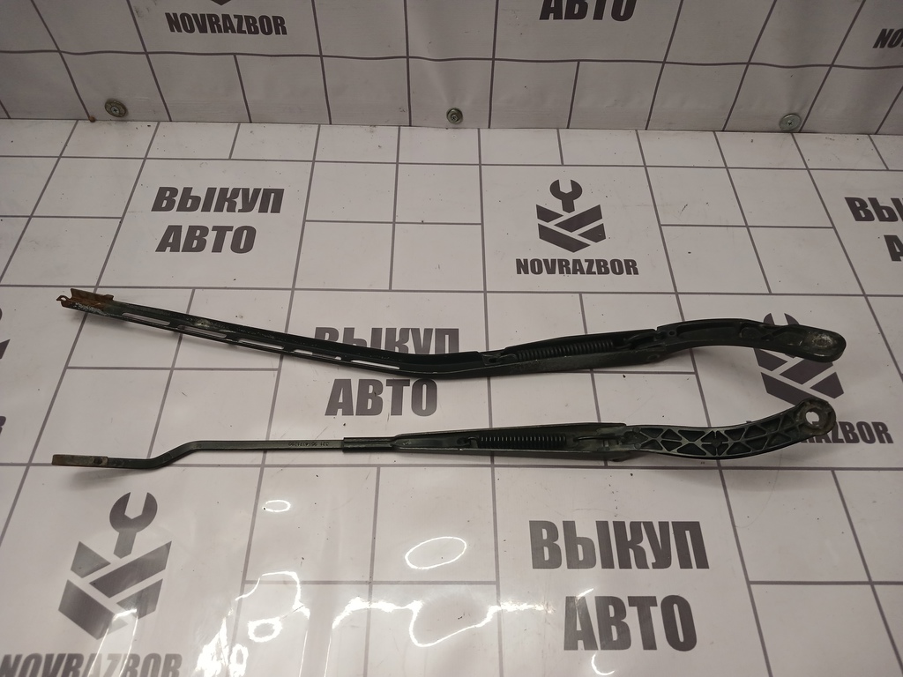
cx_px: 452
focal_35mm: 27
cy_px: 338
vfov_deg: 51.4
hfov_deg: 65.3
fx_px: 704
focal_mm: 4
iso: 80
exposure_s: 1/50
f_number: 1.8
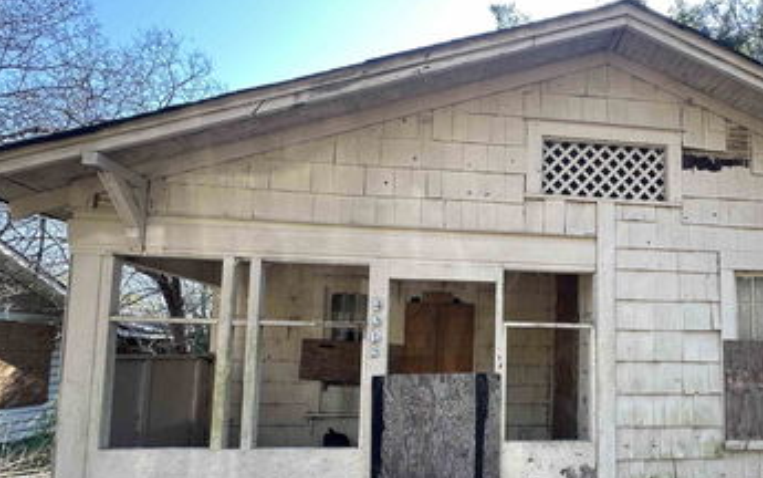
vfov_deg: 53.7
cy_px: 330
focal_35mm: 22
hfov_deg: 76.5
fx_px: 458
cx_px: 522
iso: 40
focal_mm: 2.22
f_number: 2.2
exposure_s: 1/216
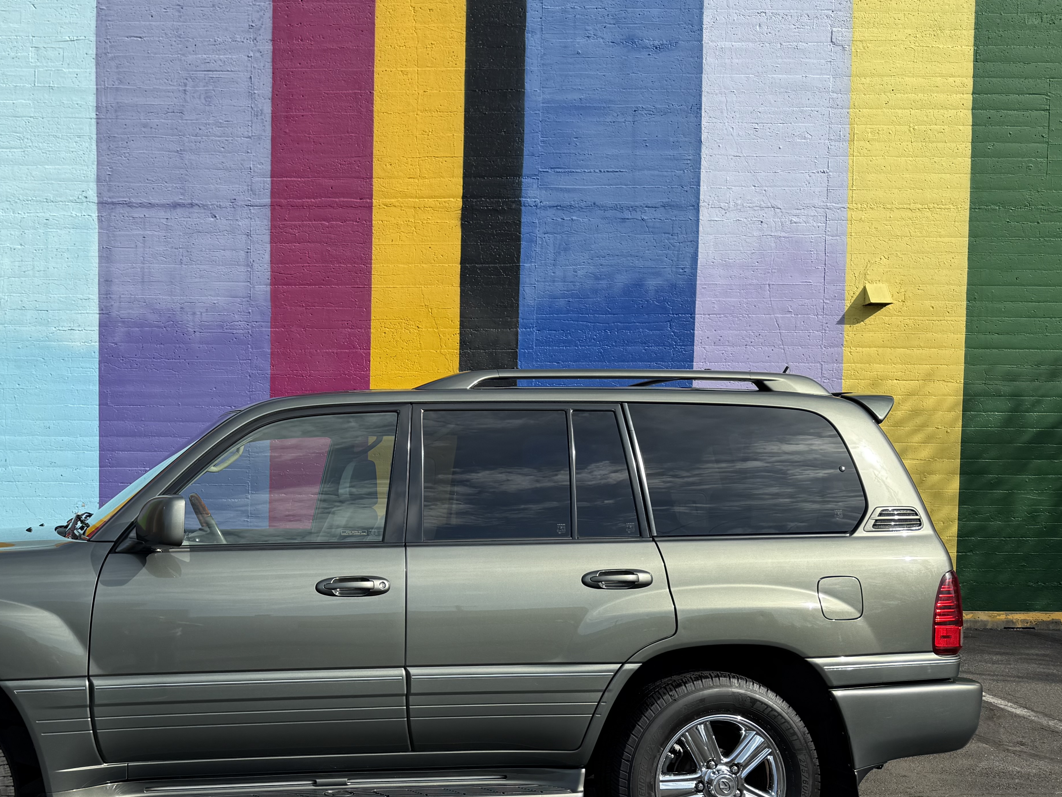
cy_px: 499
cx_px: 298
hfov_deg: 48.7
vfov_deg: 38.4
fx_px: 1135
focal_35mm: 37
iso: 80
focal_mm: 6.76
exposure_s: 1/4405
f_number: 1.78
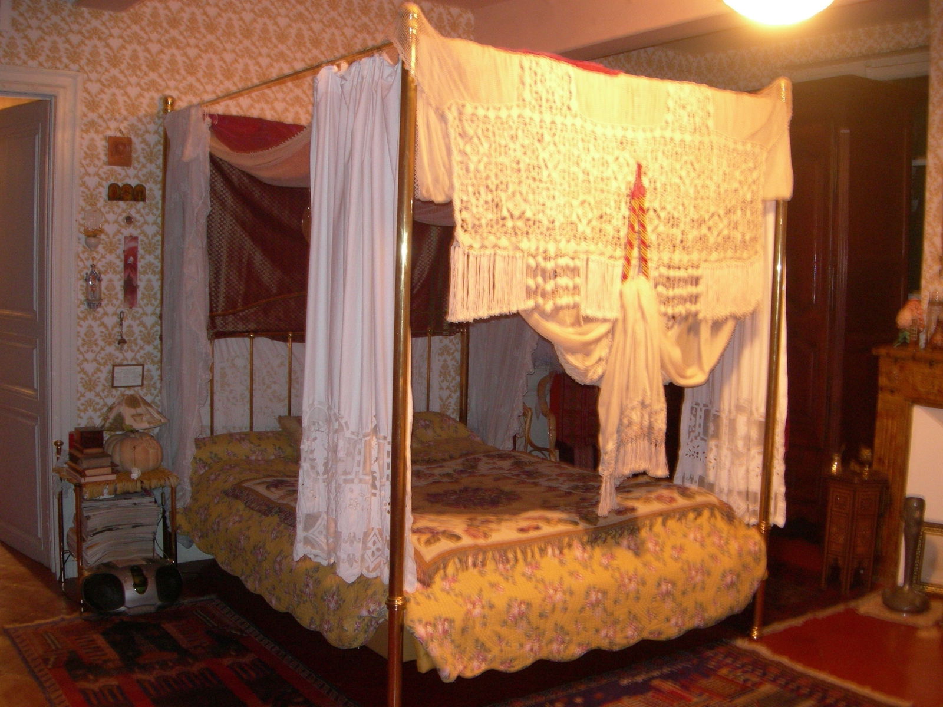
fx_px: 1035
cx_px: 472
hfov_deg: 49.0
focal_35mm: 38
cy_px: 354
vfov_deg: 37.7
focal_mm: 7.8
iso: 200
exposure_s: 1/4.2
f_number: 2.8
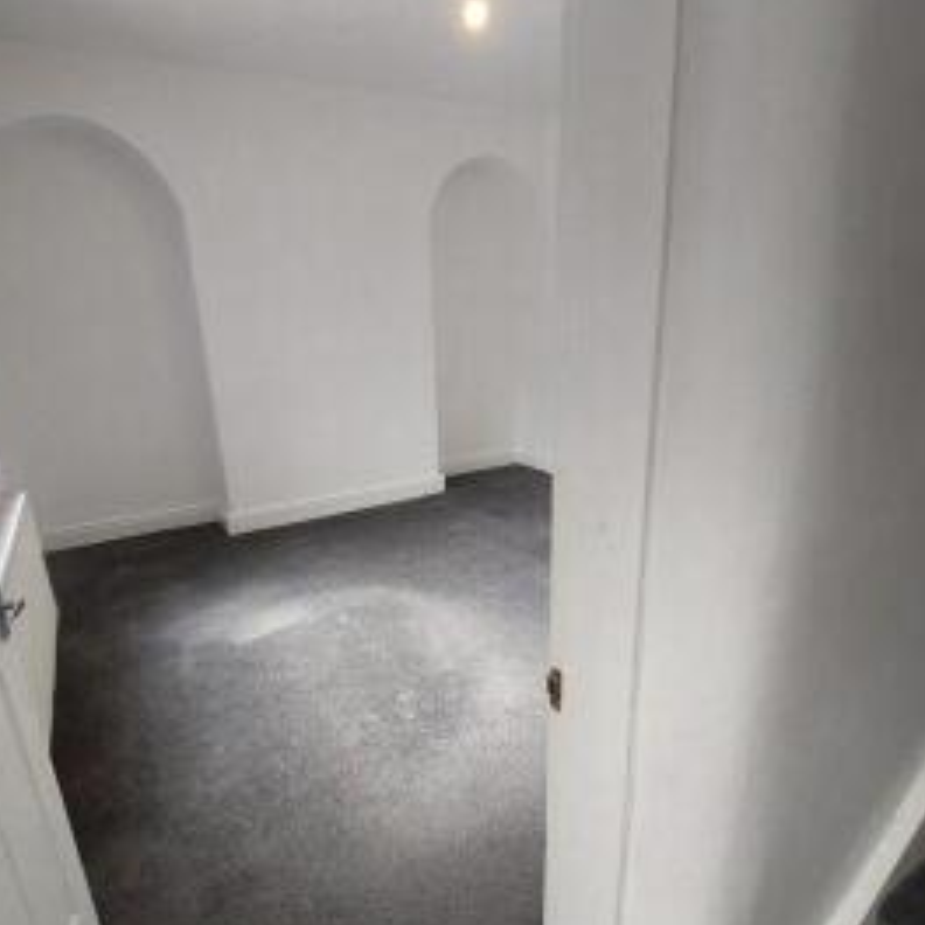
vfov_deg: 77.5
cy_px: 503
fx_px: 574
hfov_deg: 77.6
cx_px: 434
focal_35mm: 19
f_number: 2.2
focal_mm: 1.74
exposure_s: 1/60
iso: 80
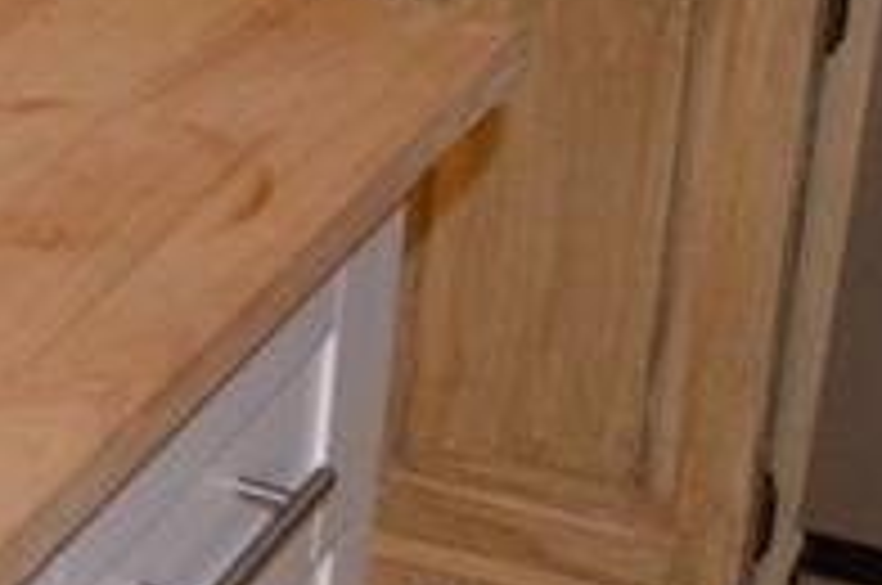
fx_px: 3449
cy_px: 227
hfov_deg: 13.1
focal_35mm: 141
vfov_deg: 9.7
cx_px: -734
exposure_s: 1/60
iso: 3200
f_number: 3.5
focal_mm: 18
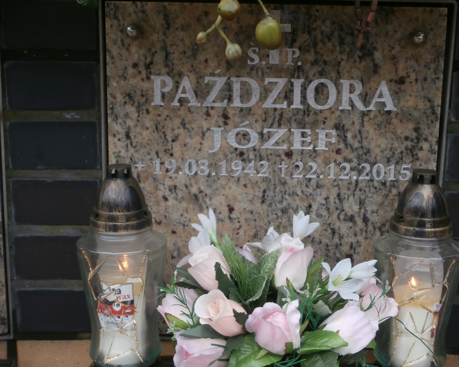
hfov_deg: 31.4
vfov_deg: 25.4
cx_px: 245
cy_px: 184
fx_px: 815
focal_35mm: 60
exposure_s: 1/80
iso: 100
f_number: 4.5
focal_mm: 10.11
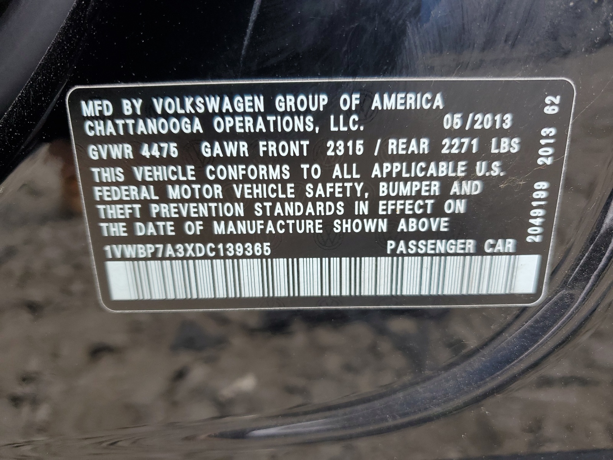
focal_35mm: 26
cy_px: 230
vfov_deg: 53.1
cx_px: 306
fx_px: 460
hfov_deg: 67.3
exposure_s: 1/455
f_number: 1.5
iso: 50
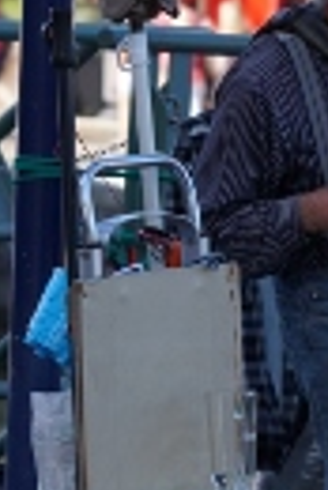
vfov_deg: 3.3
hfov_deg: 2.2
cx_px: 300
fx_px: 8485
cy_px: 373
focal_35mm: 623
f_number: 5.6
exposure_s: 1/250
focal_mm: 135
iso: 200
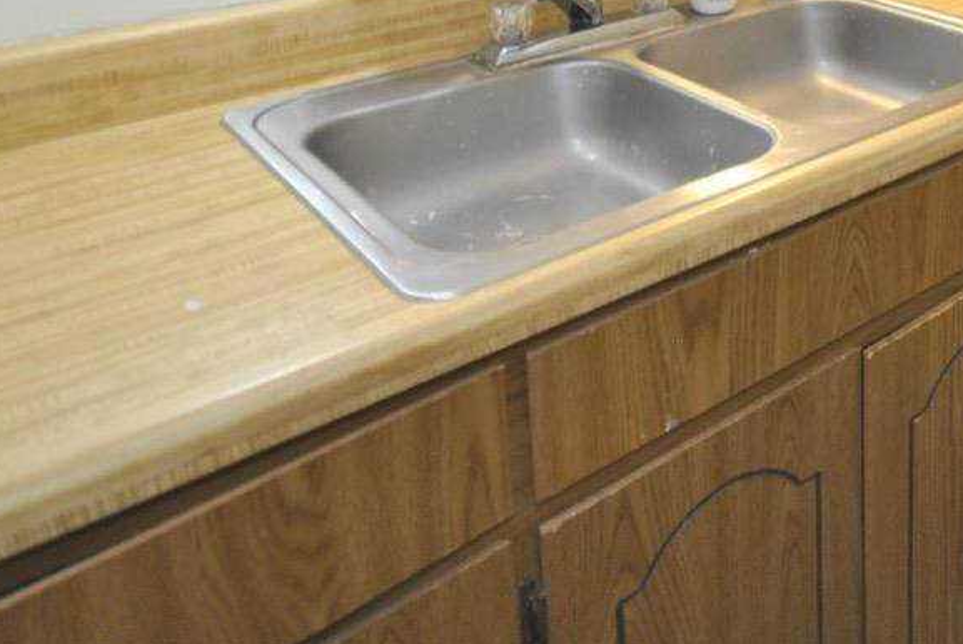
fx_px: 1044
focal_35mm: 39
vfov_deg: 29.8
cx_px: 895
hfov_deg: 44.3
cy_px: -113
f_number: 4
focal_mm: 10
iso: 220
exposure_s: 1/30
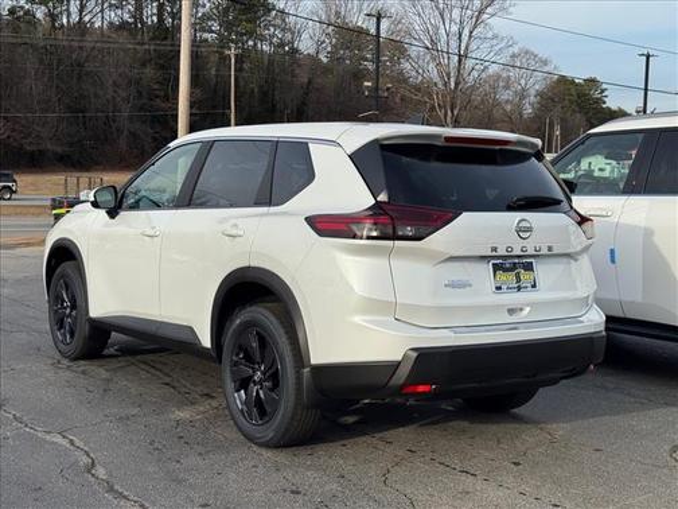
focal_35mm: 48
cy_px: 254
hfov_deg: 39.7
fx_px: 940
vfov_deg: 30.3
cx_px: 339
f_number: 1.78
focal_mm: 6.76
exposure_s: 1/3425
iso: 64
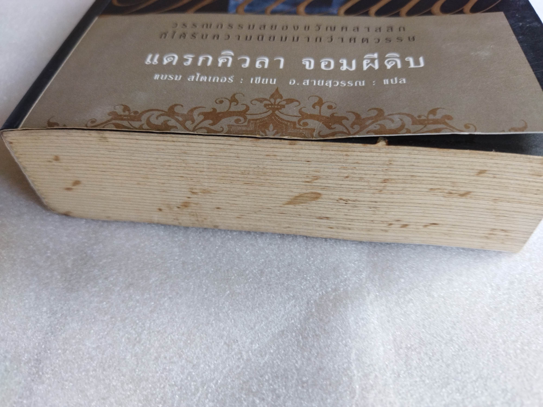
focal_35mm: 27
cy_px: 204
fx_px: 424
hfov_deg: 65.3
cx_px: 272
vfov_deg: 51.4
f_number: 1.79
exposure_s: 1/60
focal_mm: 4.71
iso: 192
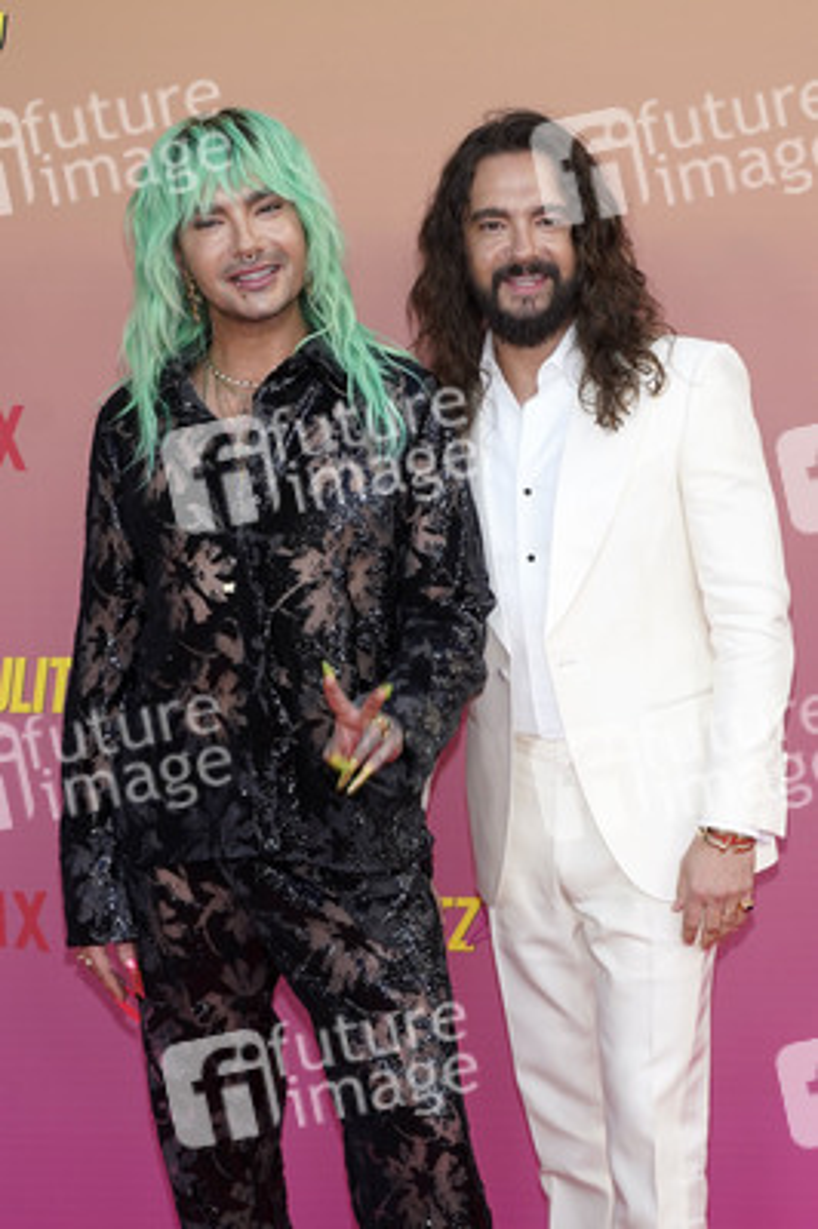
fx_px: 1639
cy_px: 614
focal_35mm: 48
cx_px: 409
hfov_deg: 28.0
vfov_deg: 41.1
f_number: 5.6
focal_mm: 48
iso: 320
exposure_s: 1/160
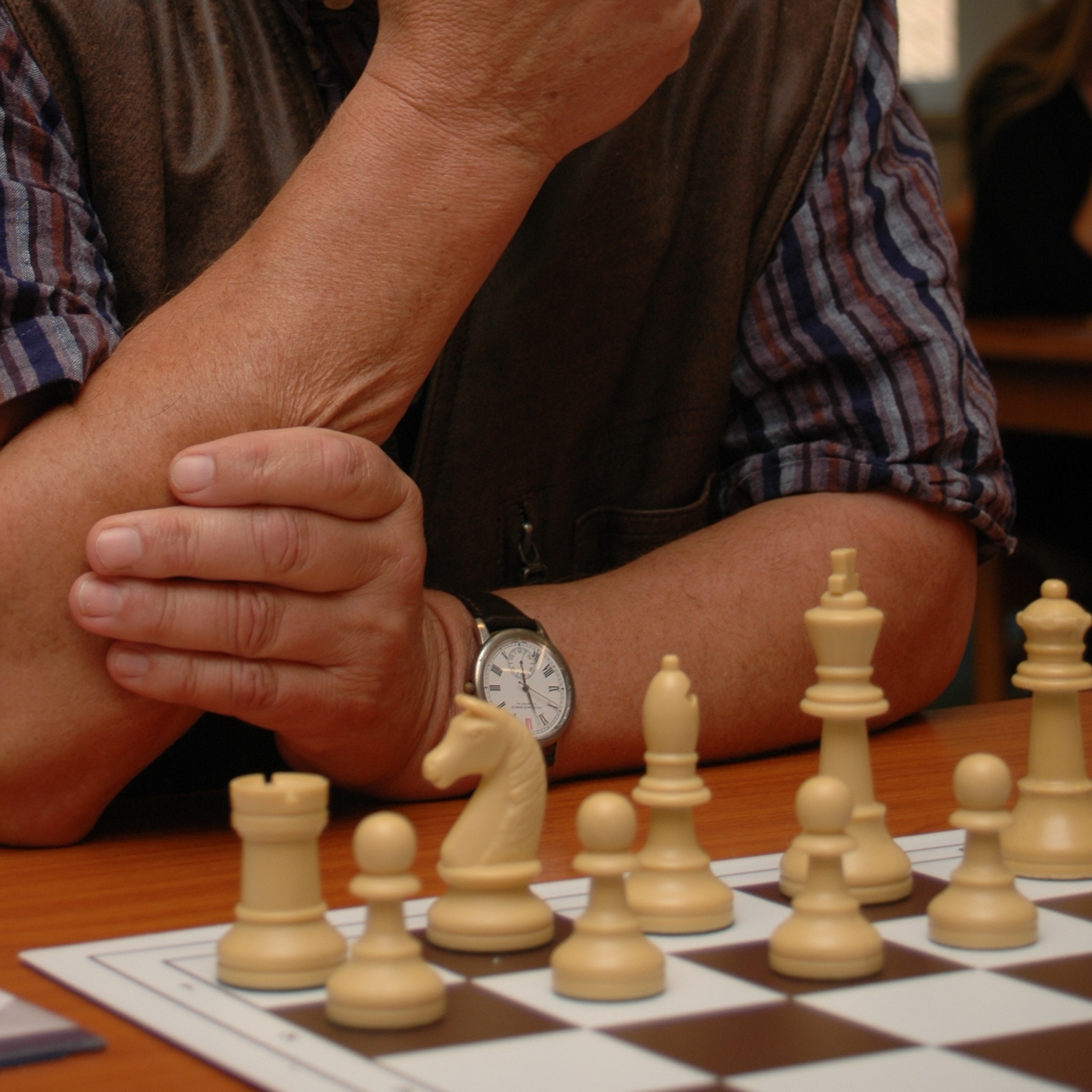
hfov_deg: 17.9
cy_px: 139
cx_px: 447
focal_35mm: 97
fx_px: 3462
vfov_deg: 17.7
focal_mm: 42
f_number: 5.3
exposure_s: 1/60
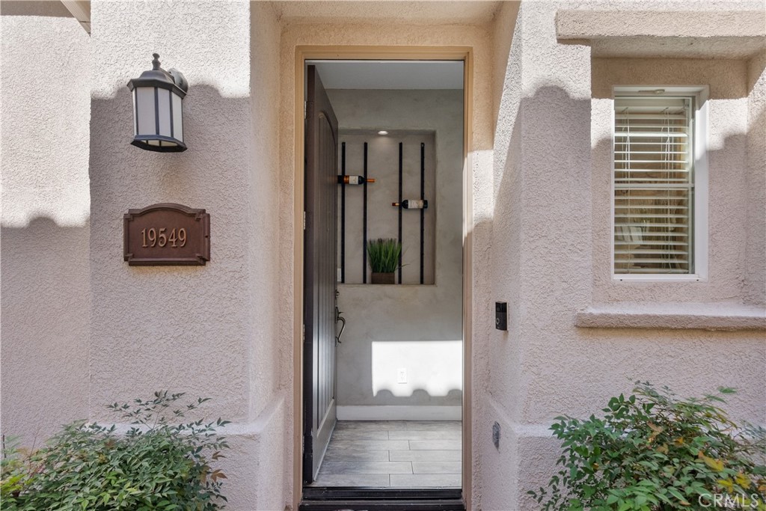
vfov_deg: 67.4
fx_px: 383
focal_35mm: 18
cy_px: 256
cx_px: 383
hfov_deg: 90.0
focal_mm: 18
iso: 2000
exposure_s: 1/500
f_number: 8
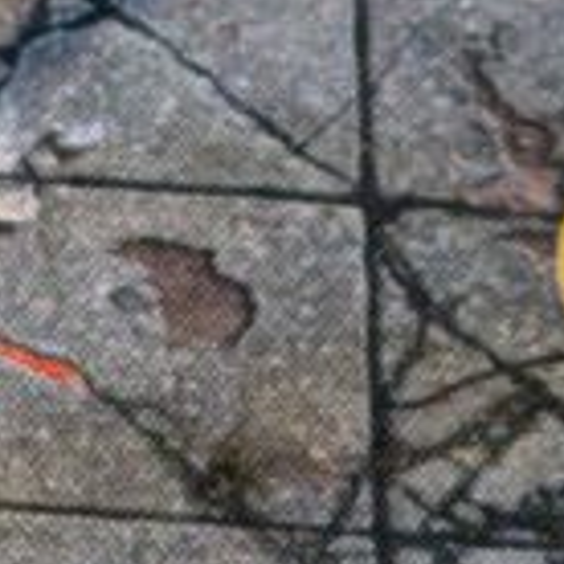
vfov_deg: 5.5
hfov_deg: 5.5
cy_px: -104
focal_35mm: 316
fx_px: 5825
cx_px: -335
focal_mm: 6.81
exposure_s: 1/40.2
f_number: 1.85
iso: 1316
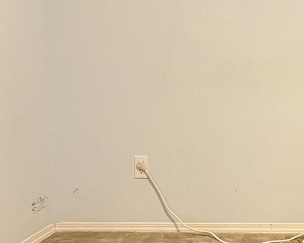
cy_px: 30
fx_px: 720
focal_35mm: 80
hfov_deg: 21.9
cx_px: 373
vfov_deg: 18.9
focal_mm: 5.1
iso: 500
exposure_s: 1/40
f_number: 1.6
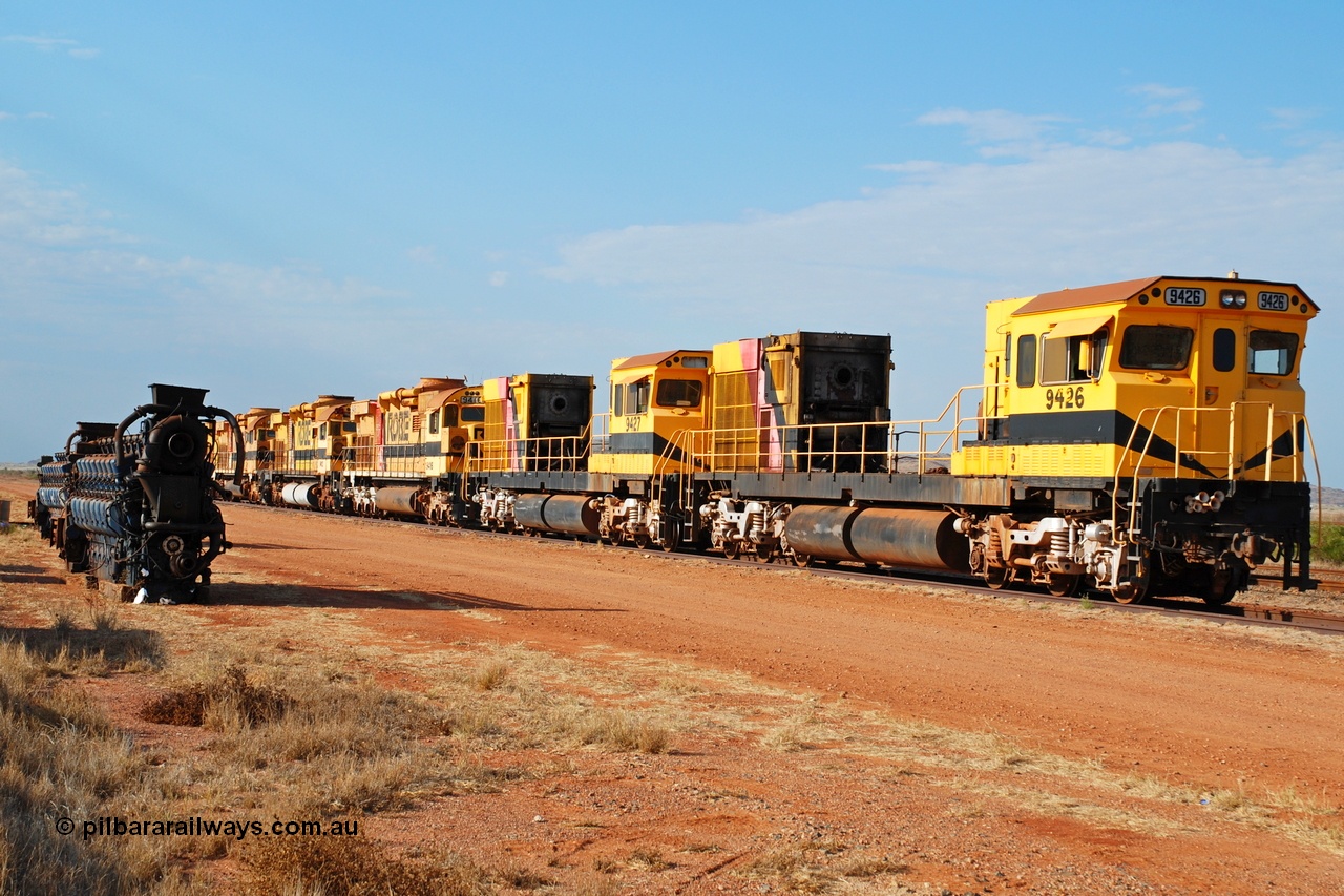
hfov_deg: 37.9
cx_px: 672
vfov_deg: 25.7
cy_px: 448
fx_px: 1960
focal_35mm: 52
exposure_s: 1/200
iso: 100
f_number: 8
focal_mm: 35
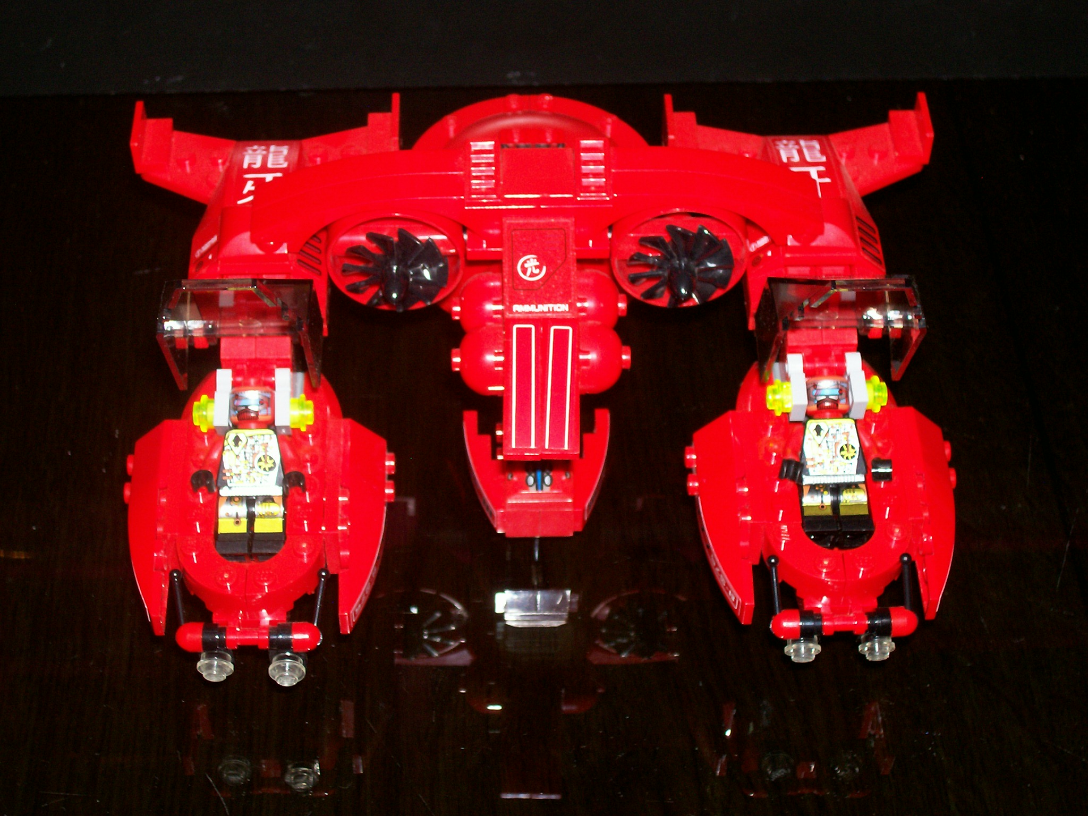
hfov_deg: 29.8
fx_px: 2043
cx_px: 544
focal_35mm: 65
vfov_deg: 22.6
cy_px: 408
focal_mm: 10.8
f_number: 3.6
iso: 80
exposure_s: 1/78.4
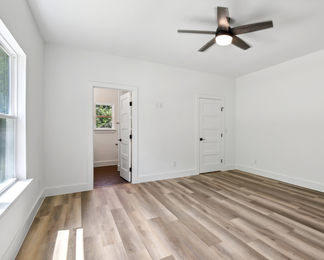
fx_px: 192
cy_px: 129
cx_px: 202
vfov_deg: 68.1
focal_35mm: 20
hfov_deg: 79.0
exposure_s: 1/20
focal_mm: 17
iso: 400
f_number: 8
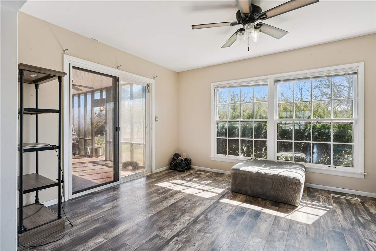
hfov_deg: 93.3
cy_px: 126
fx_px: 178
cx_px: 188
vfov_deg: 70.4
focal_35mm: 17
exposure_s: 1/125
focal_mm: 17
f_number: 8
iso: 400
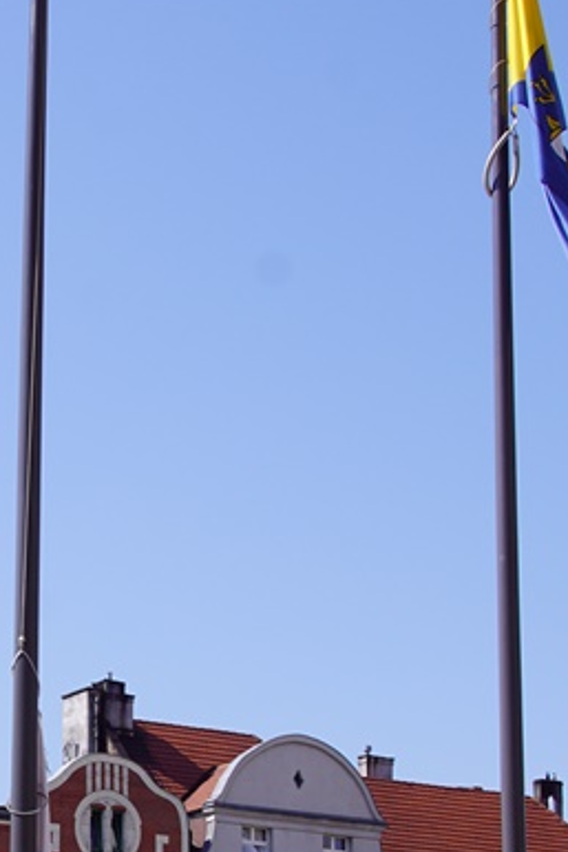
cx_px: -54
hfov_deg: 12.4
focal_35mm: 109
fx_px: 2577
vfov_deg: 18.5
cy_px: 757
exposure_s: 1/125
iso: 100
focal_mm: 28
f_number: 10
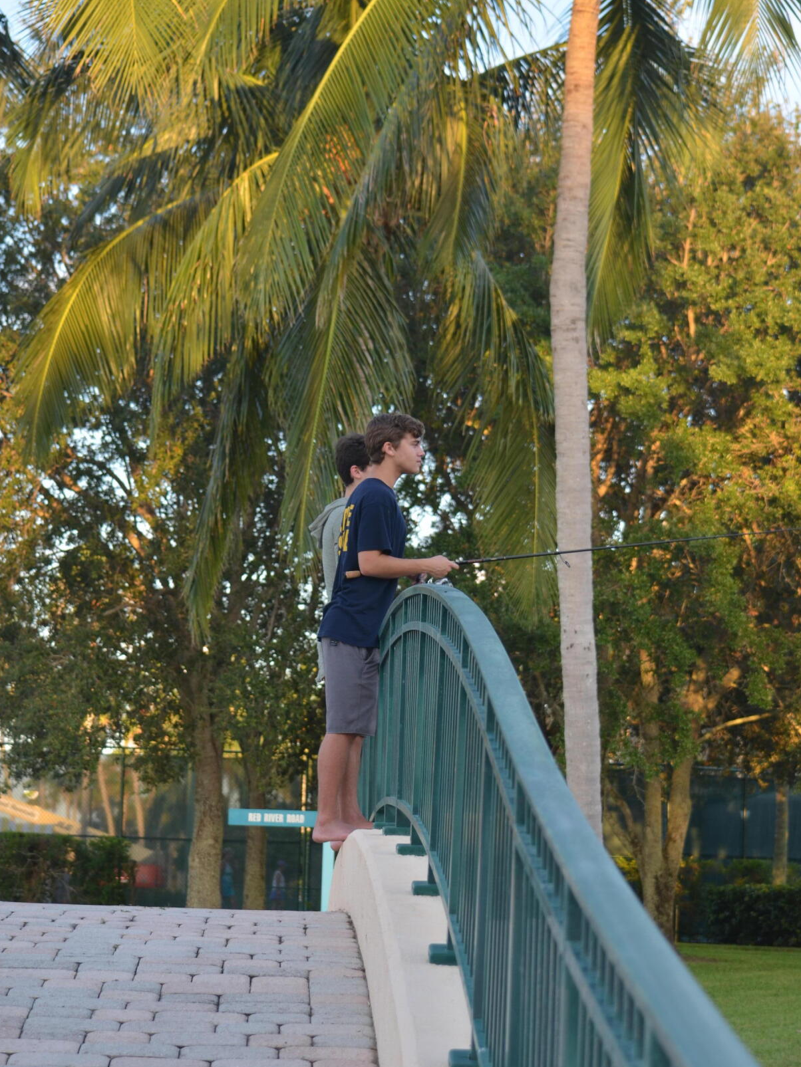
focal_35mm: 104
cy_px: 651
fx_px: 3208
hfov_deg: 14.2
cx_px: 414
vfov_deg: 18.9
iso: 100
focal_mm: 58
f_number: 4.5
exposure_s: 1/60
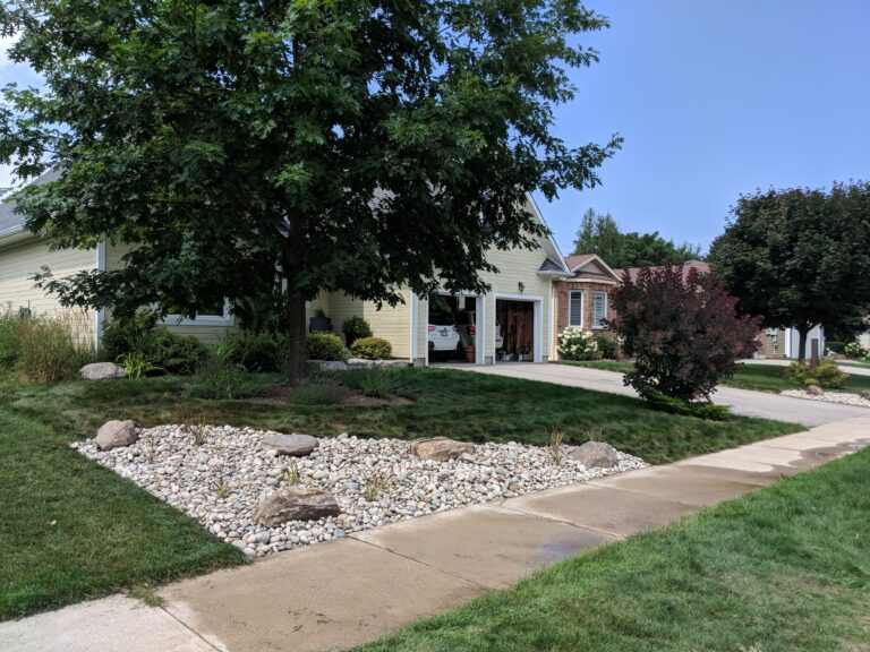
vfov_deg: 51.4
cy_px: 326
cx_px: 435
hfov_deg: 65.3
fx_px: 679
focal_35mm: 27
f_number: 1.8
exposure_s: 1/2597
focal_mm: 4.44
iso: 67
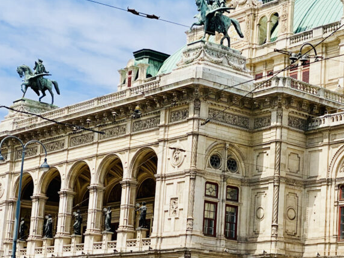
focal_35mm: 93
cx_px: 255
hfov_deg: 20.9
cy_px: 176
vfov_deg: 15.8
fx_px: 924
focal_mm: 6
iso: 20
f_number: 2
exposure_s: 1/2283
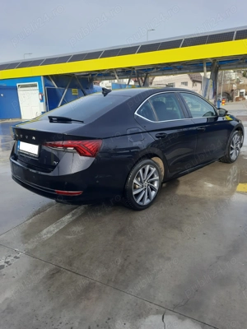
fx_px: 228
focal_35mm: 24
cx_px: 124
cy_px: 164
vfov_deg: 71.6
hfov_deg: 56.8
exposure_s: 1/380
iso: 20
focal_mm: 5.23
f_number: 1.8
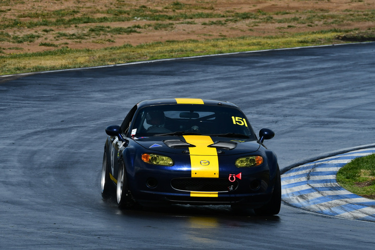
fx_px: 5314
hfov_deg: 4.0
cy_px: 125
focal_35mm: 510
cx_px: 188
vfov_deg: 2.7
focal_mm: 340
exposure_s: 1/640
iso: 250
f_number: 11
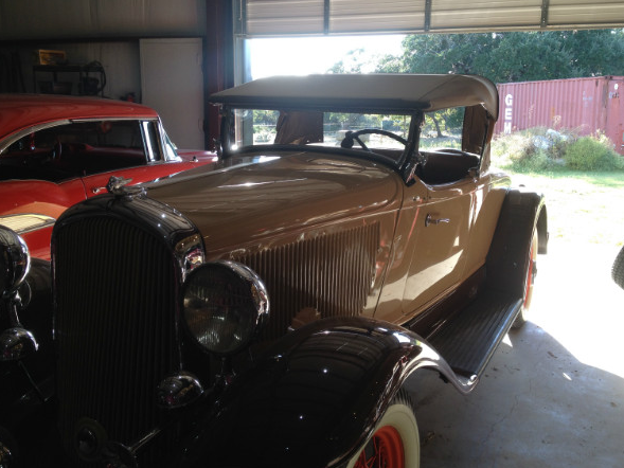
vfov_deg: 37.7
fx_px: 685
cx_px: 325
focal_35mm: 38
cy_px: 218
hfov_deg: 49.0
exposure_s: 1/120
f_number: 2.4
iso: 50
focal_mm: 4.28
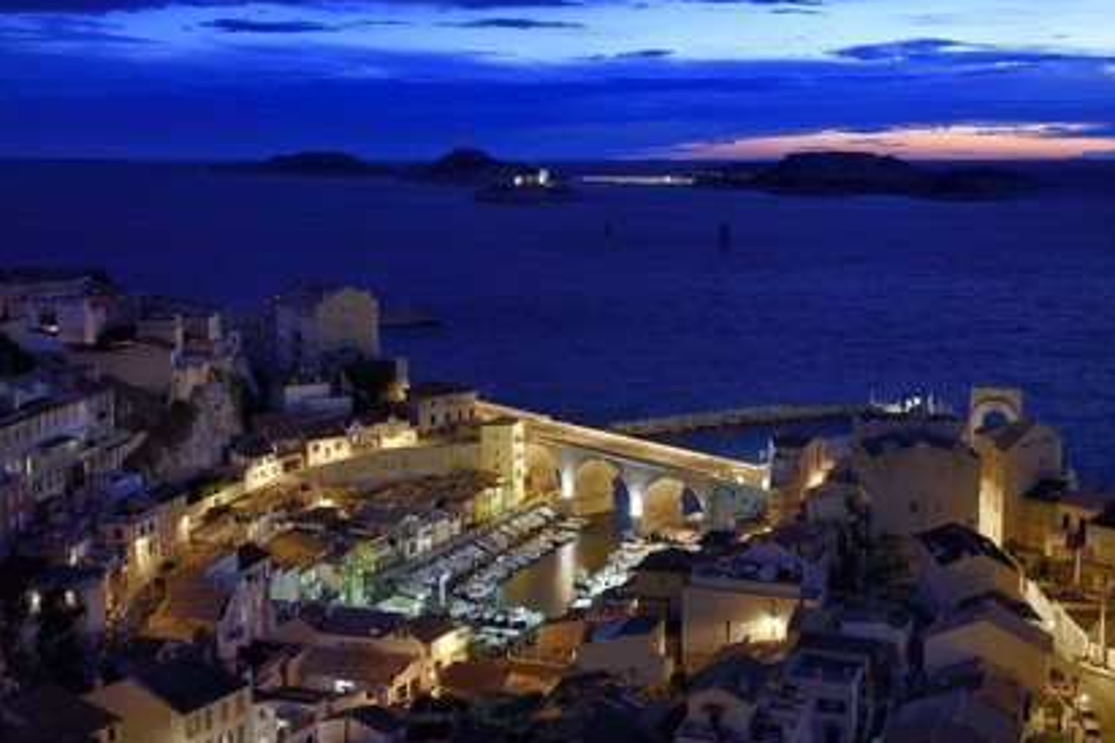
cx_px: 567
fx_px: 1518
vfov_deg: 27.5
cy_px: 372
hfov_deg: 40.3
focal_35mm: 49
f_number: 10
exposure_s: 5
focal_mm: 48
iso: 200
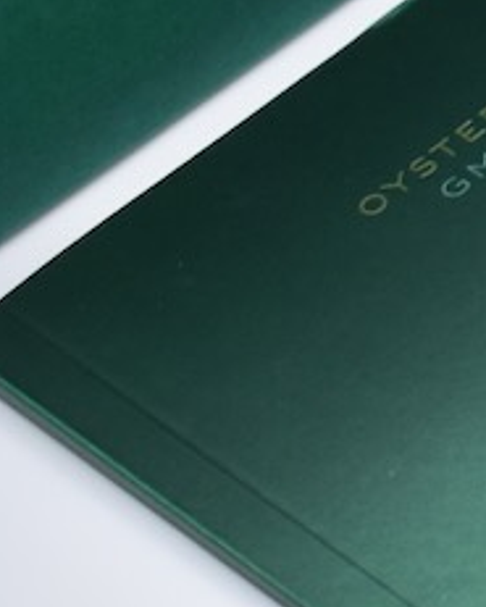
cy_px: -205
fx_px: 4761
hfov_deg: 5.4
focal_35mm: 265
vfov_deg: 7.2
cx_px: 1542
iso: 640
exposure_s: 1/125
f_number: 5.6
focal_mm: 34
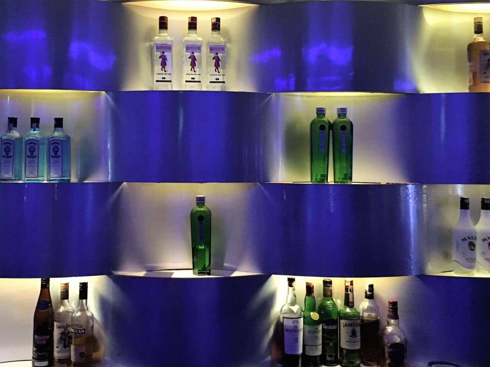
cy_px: 184
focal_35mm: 29
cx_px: 245
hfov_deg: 61.7
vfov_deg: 48.2
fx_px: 411
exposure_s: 1/17
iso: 320
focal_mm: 4.15
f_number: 2.2
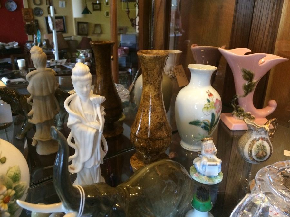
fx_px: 251
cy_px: 108
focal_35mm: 30
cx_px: 145
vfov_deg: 46.8
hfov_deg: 60.0
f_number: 2.2
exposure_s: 1/30
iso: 320
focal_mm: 4.12
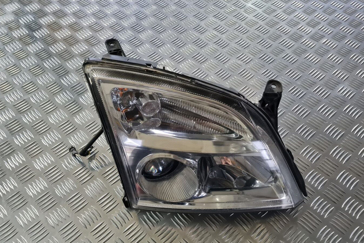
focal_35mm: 28
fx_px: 283
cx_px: 185
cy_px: 136
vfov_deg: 46.3
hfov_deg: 65.5
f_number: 1.8
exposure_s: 1/50
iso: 800
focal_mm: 5.4
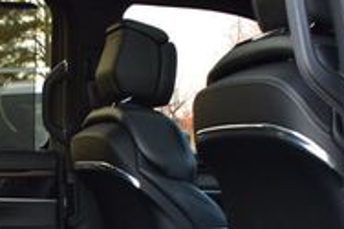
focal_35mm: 92
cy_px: 346
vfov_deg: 13.9
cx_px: 75
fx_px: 878
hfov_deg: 21.9
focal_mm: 18
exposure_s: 1/20
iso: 400
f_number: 6.3
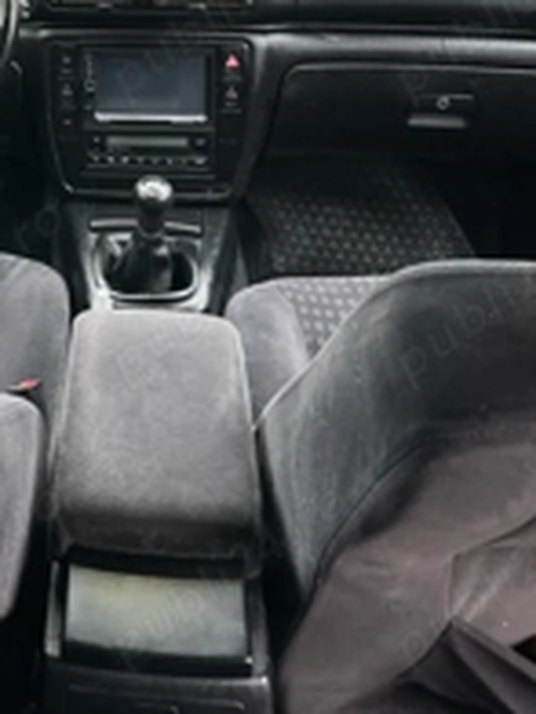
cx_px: 18
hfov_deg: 28.1
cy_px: 51
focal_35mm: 49
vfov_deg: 36.2
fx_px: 1012
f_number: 1.78
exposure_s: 1/92
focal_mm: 6.86
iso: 250
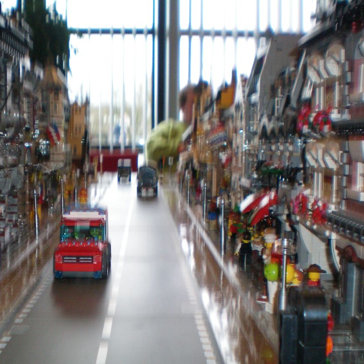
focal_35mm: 51
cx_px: 157
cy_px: 203
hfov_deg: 33.3
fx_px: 607
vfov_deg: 33.4
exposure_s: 1/60
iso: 160
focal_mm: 6.3
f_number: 3.1
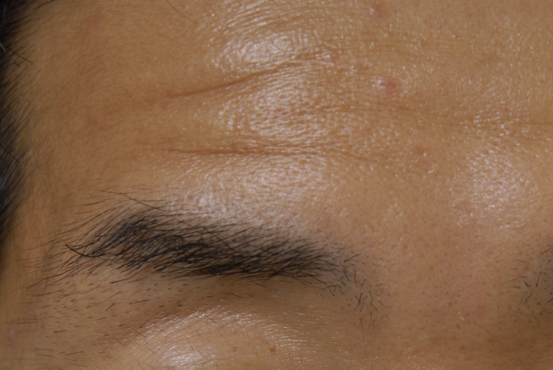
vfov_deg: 4.8
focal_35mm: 285
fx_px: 4381
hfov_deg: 7.2
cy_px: 330
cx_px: 427
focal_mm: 105
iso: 100
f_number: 7.1
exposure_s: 1/125
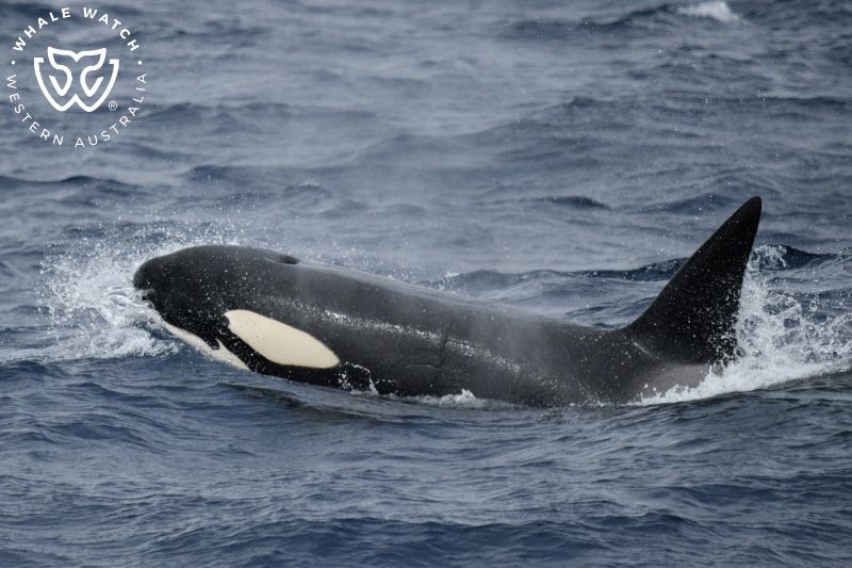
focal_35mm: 600
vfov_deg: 2.3
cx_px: 426
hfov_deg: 3.4
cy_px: 284
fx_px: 14196
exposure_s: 1/8000
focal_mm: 600
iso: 1250
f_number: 6.3
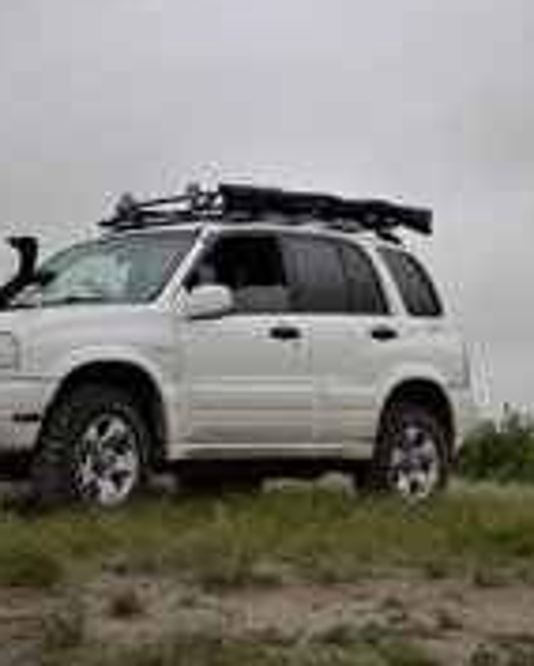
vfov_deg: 20.6
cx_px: 372
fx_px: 1816
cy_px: 182
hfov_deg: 16.7
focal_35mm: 92
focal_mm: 29
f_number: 6.3
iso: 100
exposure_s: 1/200
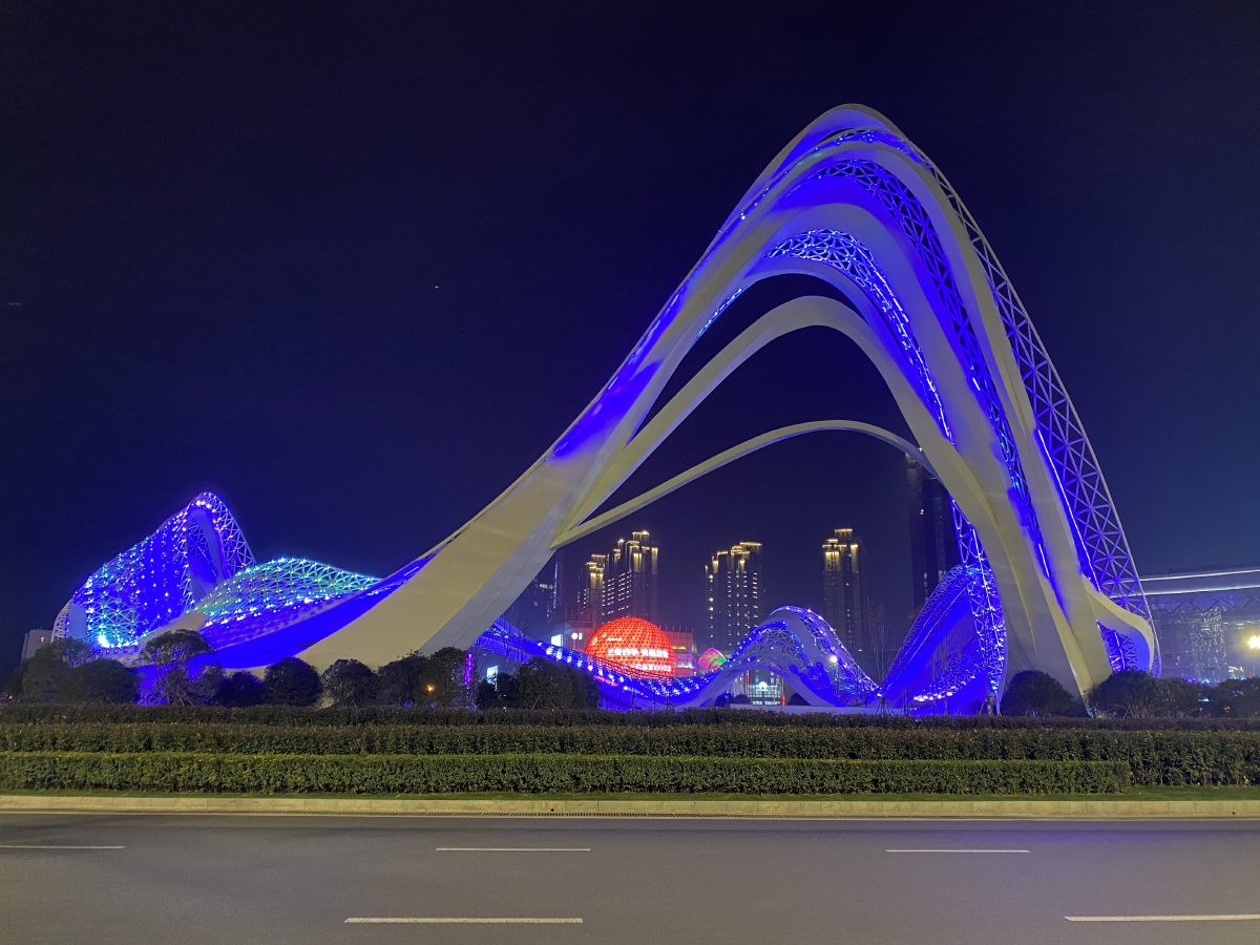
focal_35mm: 26
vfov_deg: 53.1
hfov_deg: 67.3
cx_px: 630
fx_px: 946
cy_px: 472
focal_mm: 4.25
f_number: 1.8
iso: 320
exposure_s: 1/33
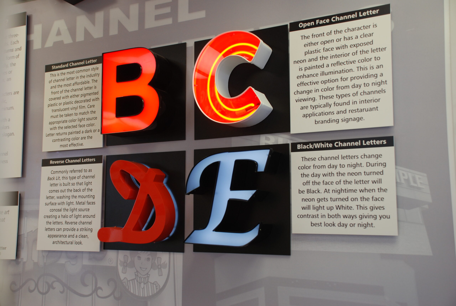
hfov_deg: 46.3
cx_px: 228
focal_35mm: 42
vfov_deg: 32.0
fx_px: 533
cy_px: 153
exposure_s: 1/30
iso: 200
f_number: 4
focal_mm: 28
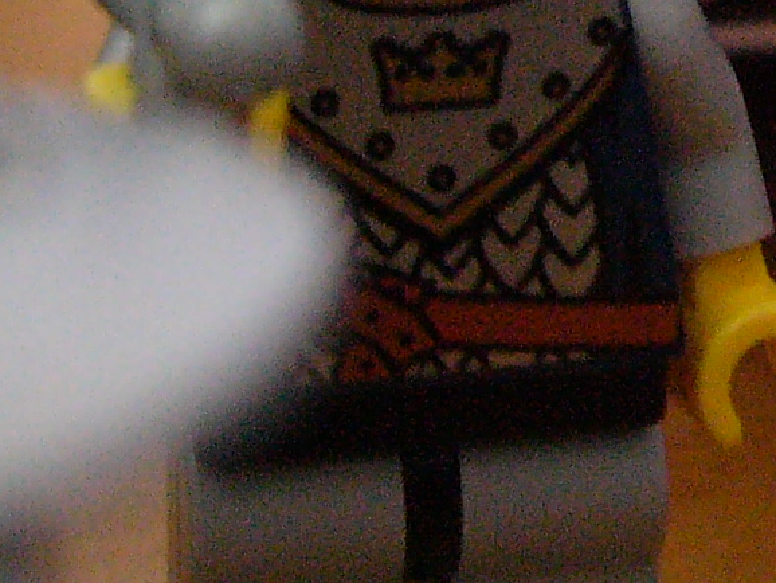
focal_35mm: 124
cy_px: -223
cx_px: 430
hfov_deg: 15.9
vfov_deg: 11.6
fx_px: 2781
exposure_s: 1/10
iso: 400
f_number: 2.8
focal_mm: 5.8
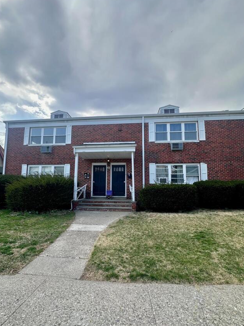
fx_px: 150
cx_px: 116
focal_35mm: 16
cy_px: 175
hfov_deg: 78.0
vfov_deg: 94.3
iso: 40
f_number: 2.2
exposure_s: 1/716
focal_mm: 2.22
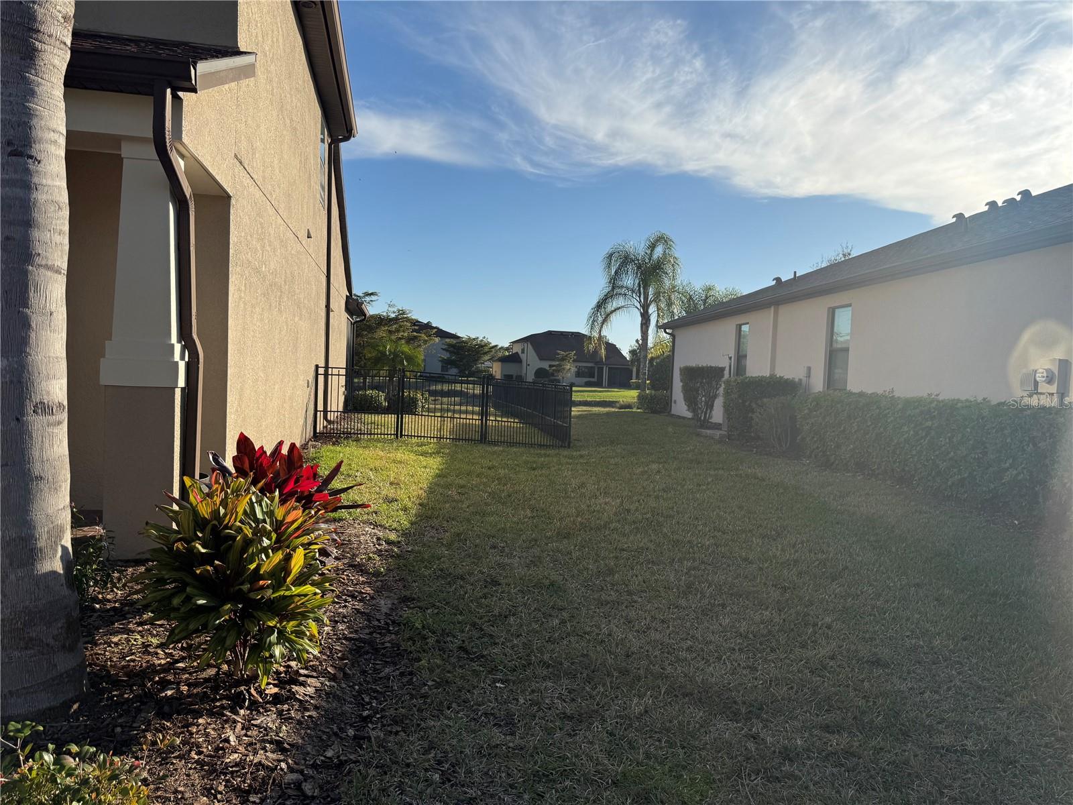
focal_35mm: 24
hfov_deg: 71.6
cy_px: 402
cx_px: 536
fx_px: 744
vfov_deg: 56.8
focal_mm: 6.76
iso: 80
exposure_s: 1/5714
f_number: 1.78
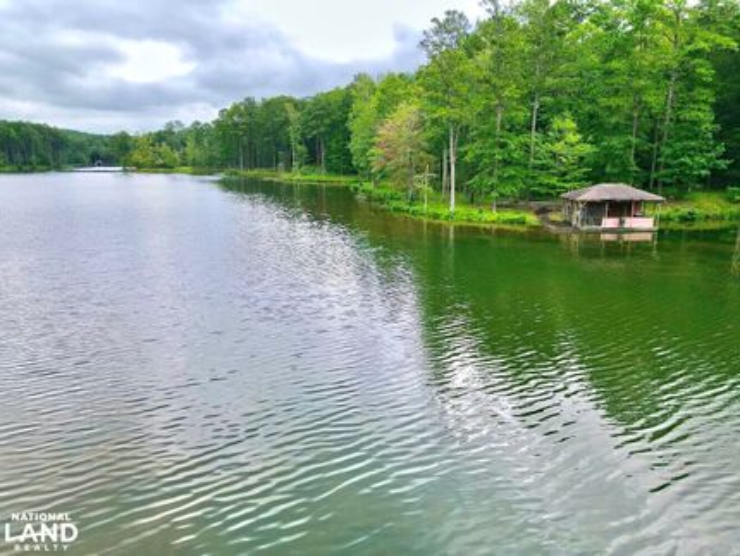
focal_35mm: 24
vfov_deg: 56.9
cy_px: 278
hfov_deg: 71.6
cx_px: 370
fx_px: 513
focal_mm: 4.5
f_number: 2.8
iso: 100
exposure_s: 1/320
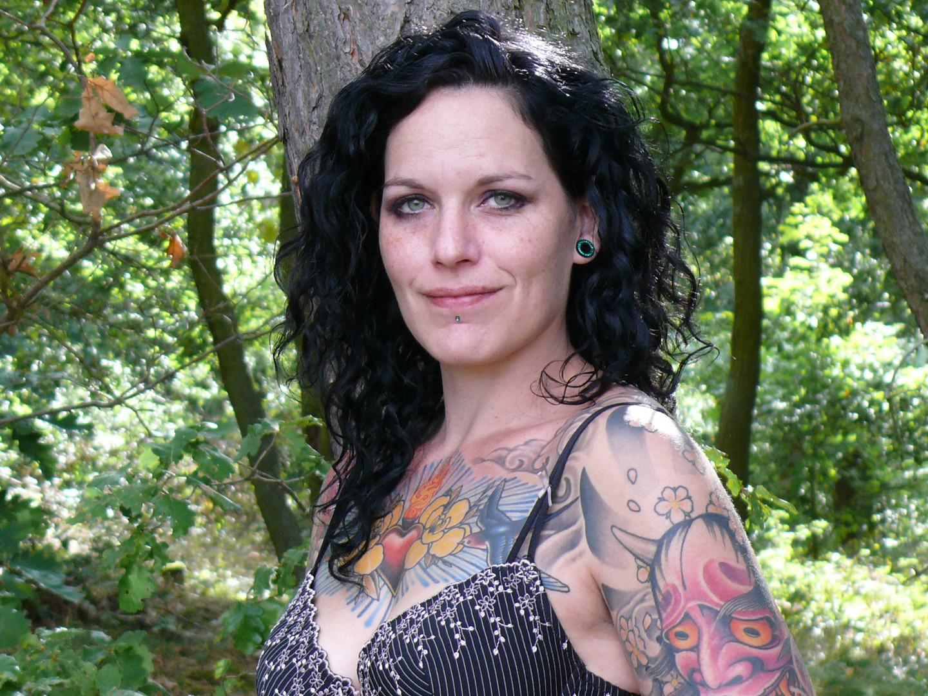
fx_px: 3351
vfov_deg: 11.9
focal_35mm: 125
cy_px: 348
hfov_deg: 15.8
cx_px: 464
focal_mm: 14.9
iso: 100
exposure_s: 1/80
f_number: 3.2
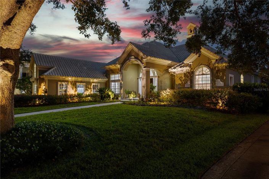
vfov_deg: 59.4
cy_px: 90
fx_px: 157
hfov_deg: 81.2
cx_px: 134
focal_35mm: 21
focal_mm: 21
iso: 800
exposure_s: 1.6
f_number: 5
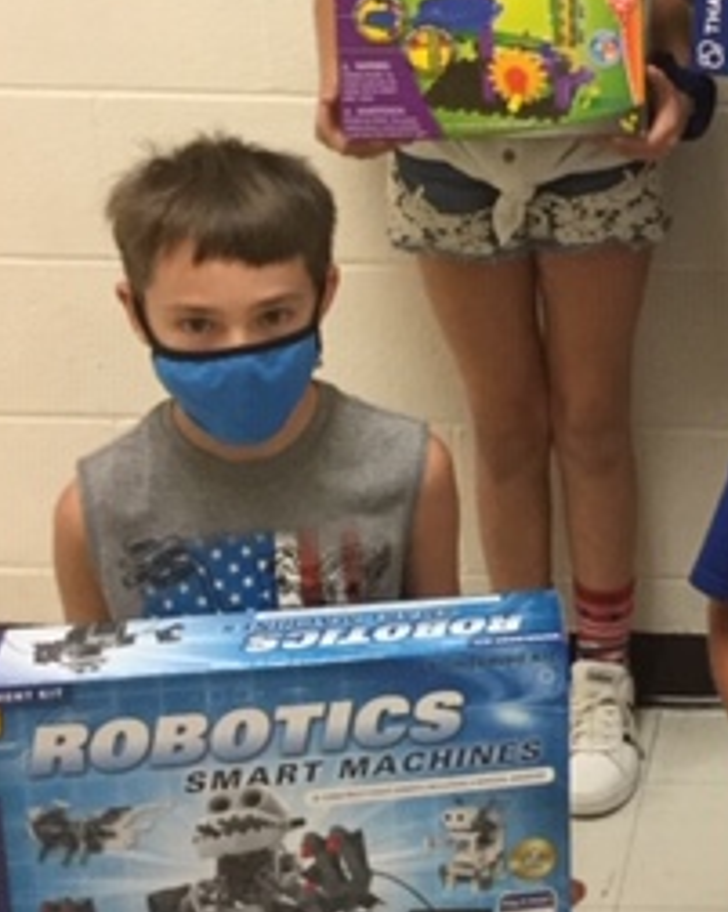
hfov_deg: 18.8
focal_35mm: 77
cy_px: 239
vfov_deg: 24.5
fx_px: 2078
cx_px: 876
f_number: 2.4
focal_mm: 3.3
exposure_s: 1/30
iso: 125
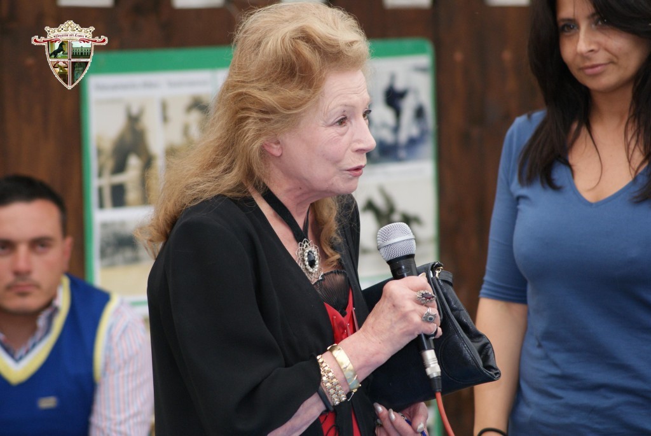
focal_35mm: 225
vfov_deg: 6.1
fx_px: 4073
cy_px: 218
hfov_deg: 9.1
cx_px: 326
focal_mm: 150
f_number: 4.5
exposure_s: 1/160
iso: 400
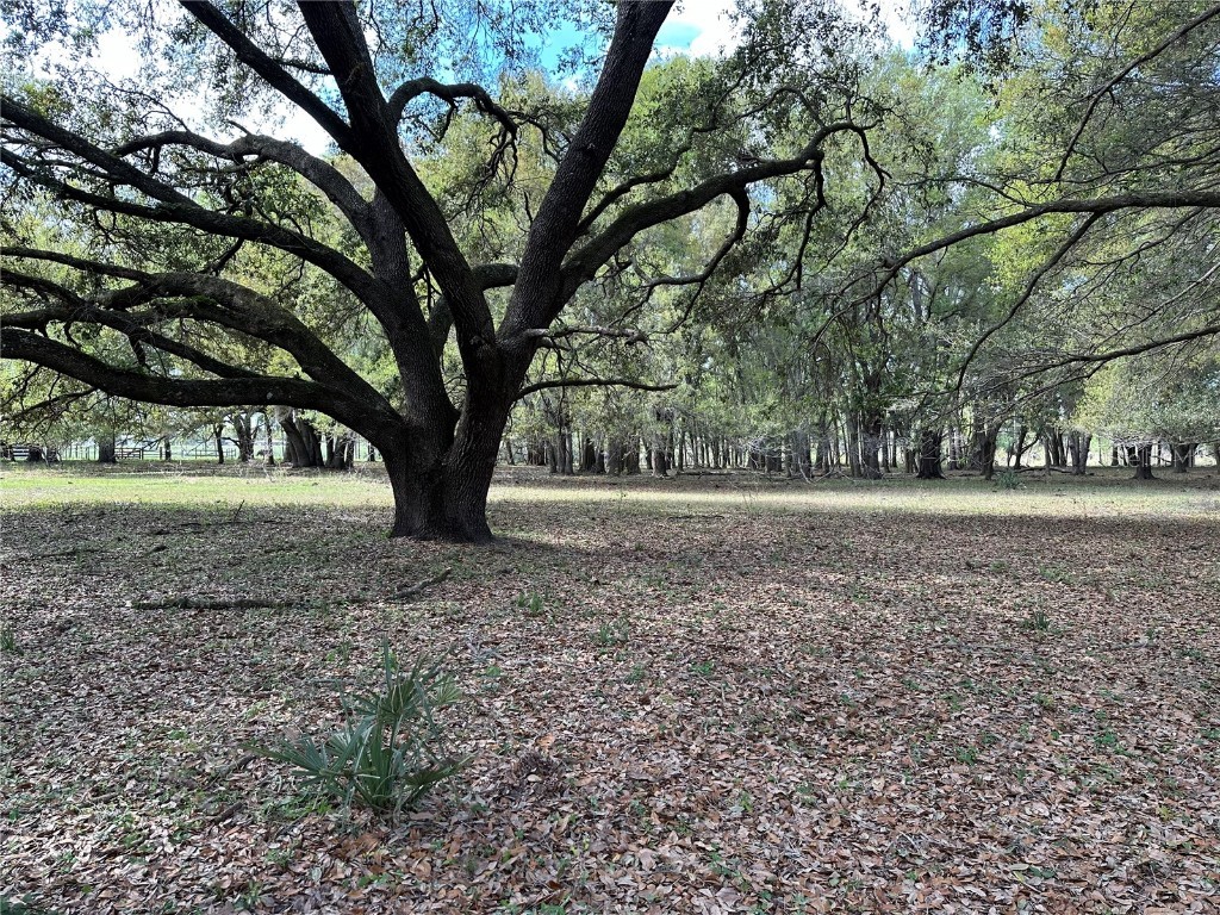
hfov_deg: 71.6
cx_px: 610
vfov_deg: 56.8
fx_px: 846
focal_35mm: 24
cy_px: 458
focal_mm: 6.86
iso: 80
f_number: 1.78
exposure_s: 1/373
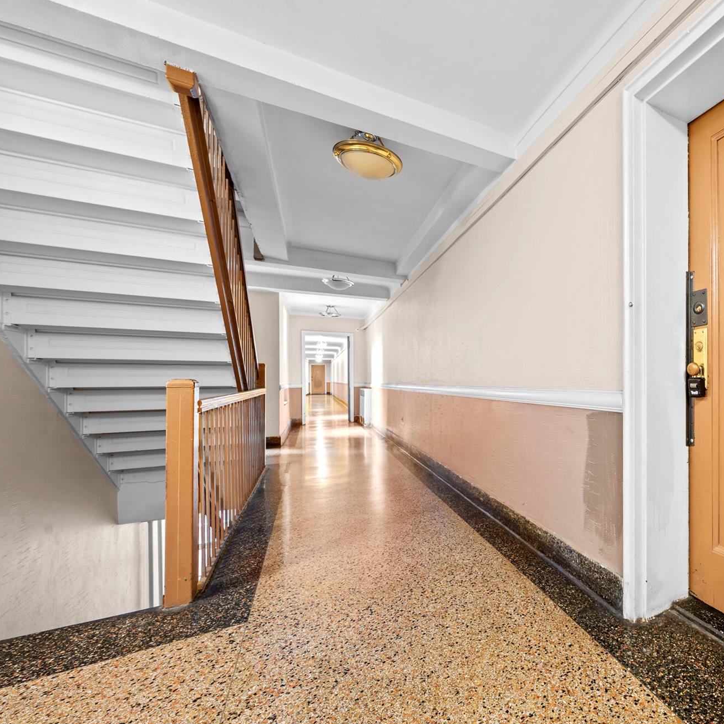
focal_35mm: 16
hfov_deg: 79.2
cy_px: 374
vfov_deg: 87.4
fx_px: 379
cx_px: 563
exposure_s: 30
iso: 100
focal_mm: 12
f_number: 10
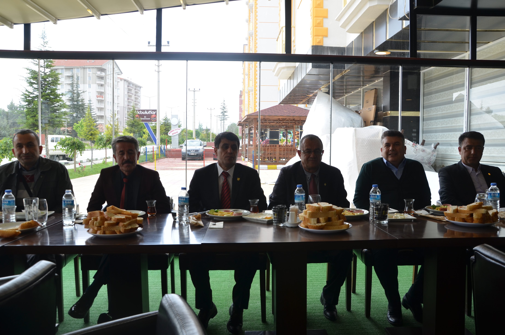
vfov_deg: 41.5
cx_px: 252
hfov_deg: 59.6
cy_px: 168
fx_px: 441
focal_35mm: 32
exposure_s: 1/200
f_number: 7.1
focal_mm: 21
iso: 200
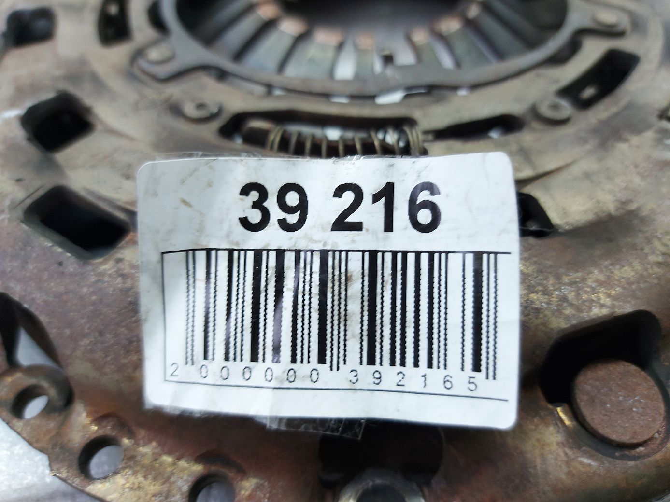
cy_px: 251
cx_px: 335
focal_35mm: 24
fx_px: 464
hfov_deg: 71.6
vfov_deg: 56.8
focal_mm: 5.23
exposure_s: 1/50
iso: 125
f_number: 1.8
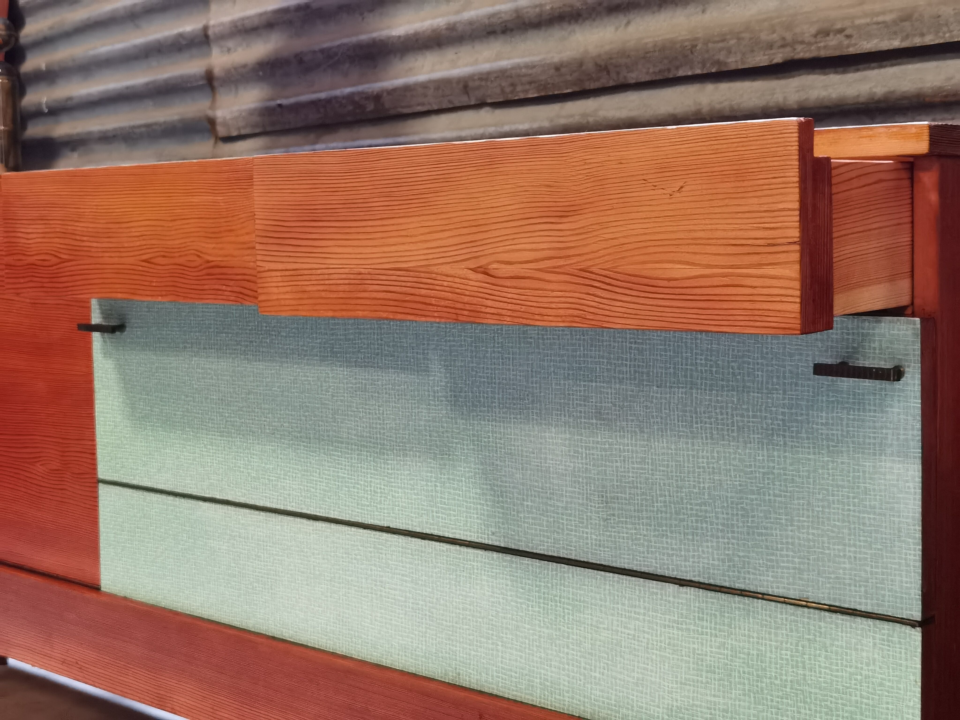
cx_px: 480
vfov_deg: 27.0
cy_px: 360
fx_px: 1498
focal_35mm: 54
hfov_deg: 35.5
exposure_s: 1/33.3
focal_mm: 6.71
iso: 640
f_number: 1.9
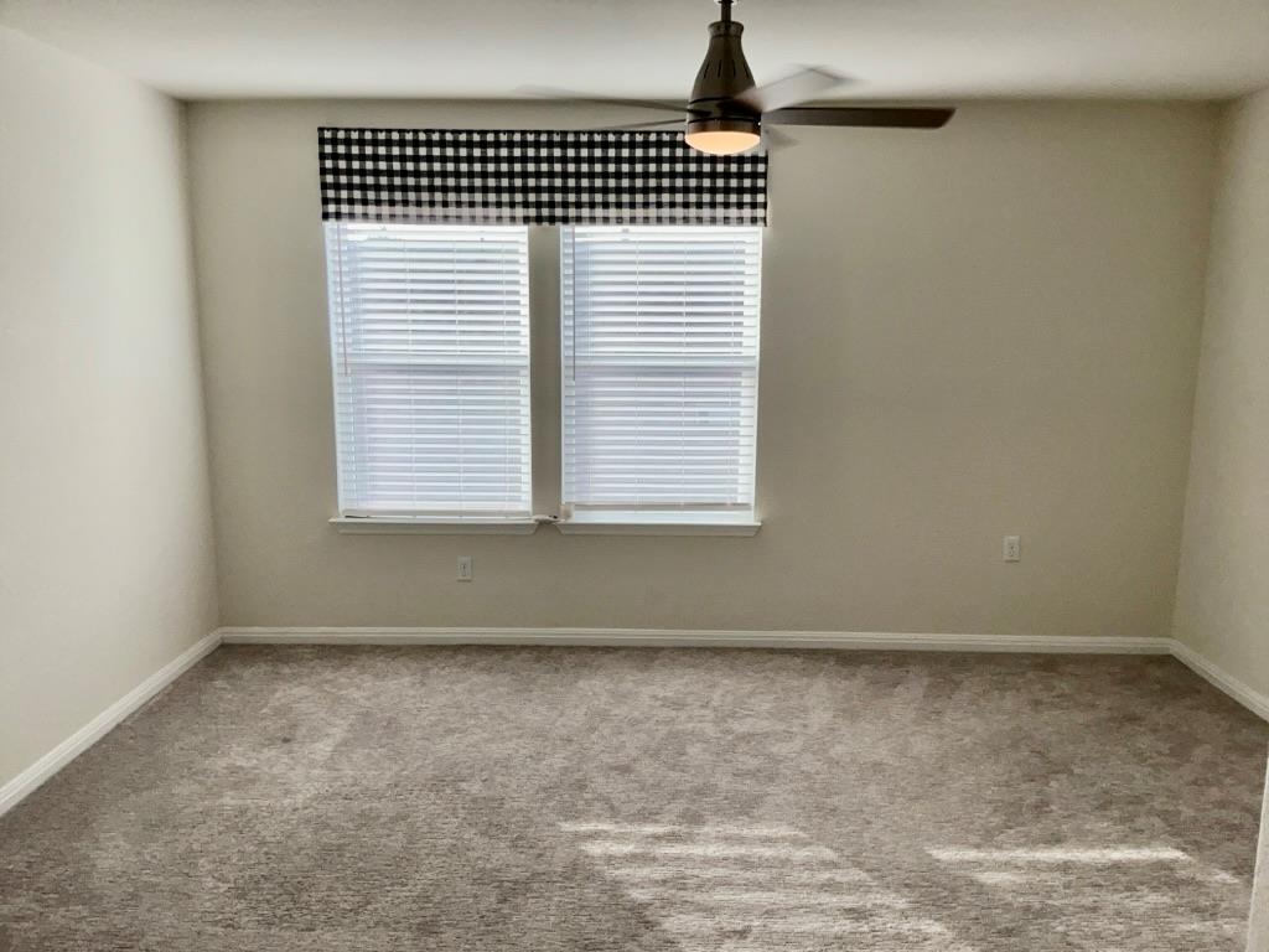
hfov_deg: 65.3
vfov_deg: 51.4
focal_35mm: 27
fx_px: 990
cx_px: 634
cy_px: 476
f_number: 1.8
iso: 32
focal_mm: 3
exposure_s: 1/100
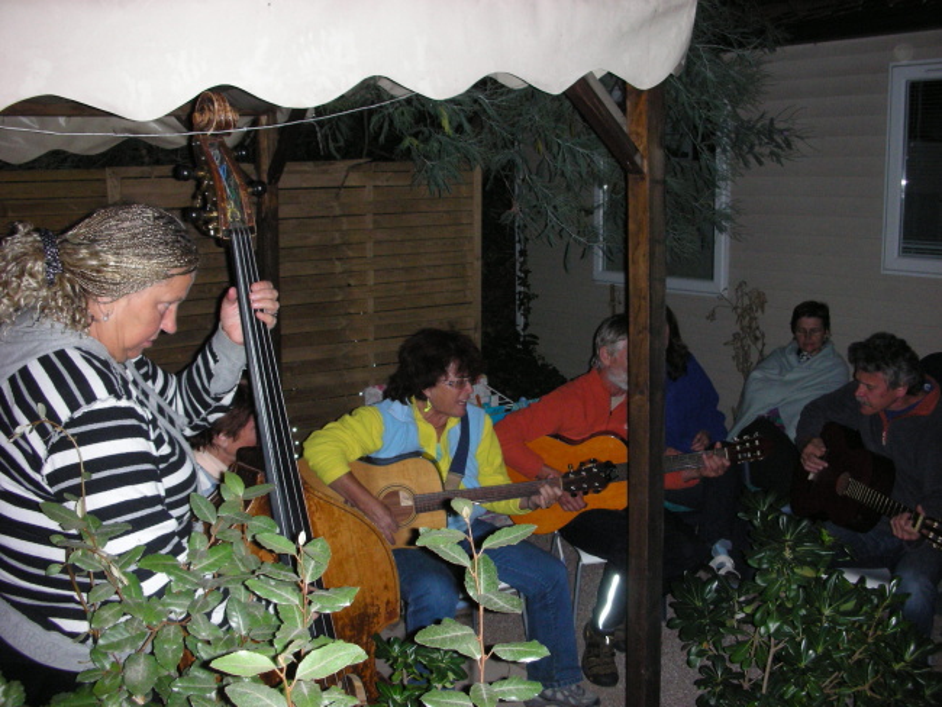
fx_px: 953
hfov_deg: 52.6
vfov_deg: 40.7
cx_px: 471
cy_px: 354
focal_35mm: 35
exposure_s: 1/60.1
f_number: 3
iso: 200
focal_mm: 5.8
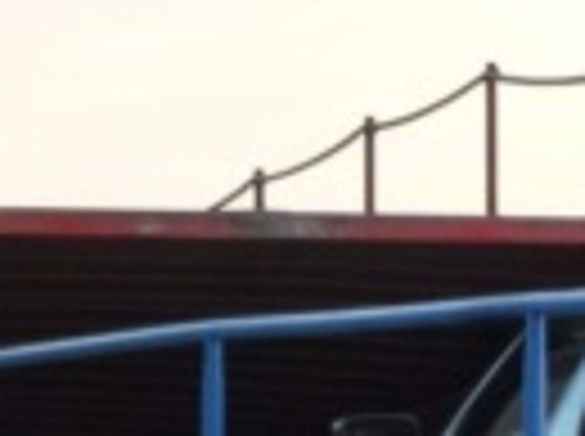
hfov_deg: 3.6
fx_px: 9244
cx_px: 846
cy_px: 775
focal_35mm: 548
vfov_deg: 2.7
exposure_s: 1/50
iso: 200
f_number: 5.3
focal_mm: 25.5
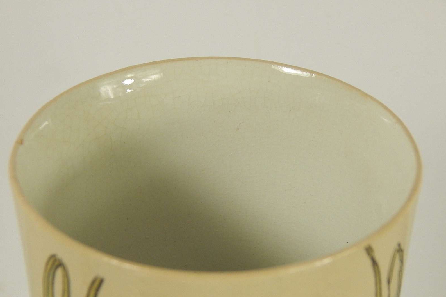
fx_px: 1350
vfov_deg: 12.6
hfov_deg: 18.8
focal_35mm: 109
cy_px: 162
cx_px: 223
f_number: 4.5
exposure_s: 1/250
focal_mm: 18.7
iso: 400
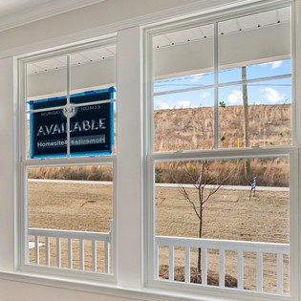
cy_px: 191
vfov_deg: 40.6
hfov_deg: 30.4
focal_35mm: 41
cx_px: -108
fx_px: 403
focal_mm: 14
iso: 400
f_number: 6.3
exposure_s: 1/6
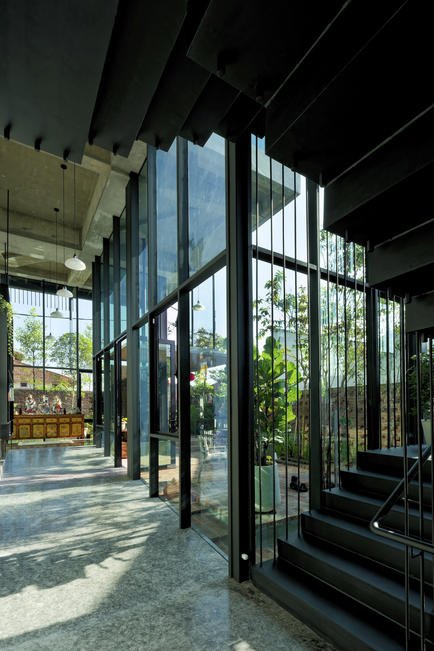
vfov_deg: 100.4
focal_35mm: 15
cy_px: 326
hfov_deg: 77.3
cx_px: 217
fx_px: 271
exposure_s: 1/15
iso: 125
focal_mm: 10
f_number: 11
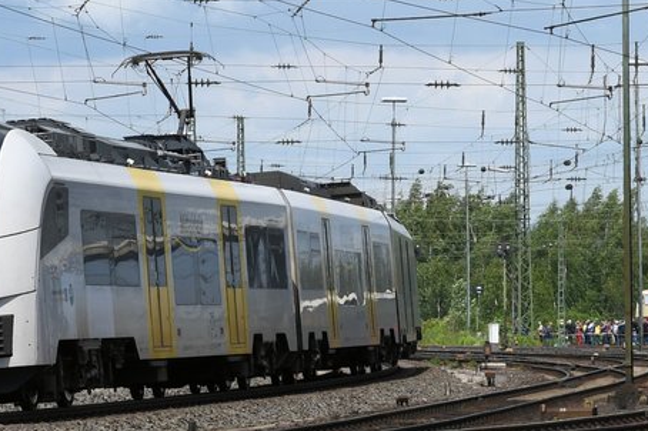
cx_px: 40
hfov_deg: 8.3
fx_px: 4425
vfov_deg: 5.6
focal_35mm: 246
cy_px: 120
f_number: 10
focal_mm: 62
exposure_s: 1/800
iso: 320
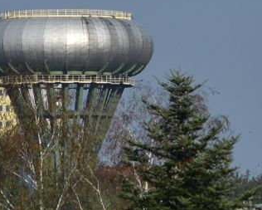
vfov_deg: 1.6
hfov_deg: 2.0
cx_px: 196
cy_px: 224
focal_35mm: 958
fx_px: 7431
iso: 100
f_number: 5.6
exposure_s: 1/1000
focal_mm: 105
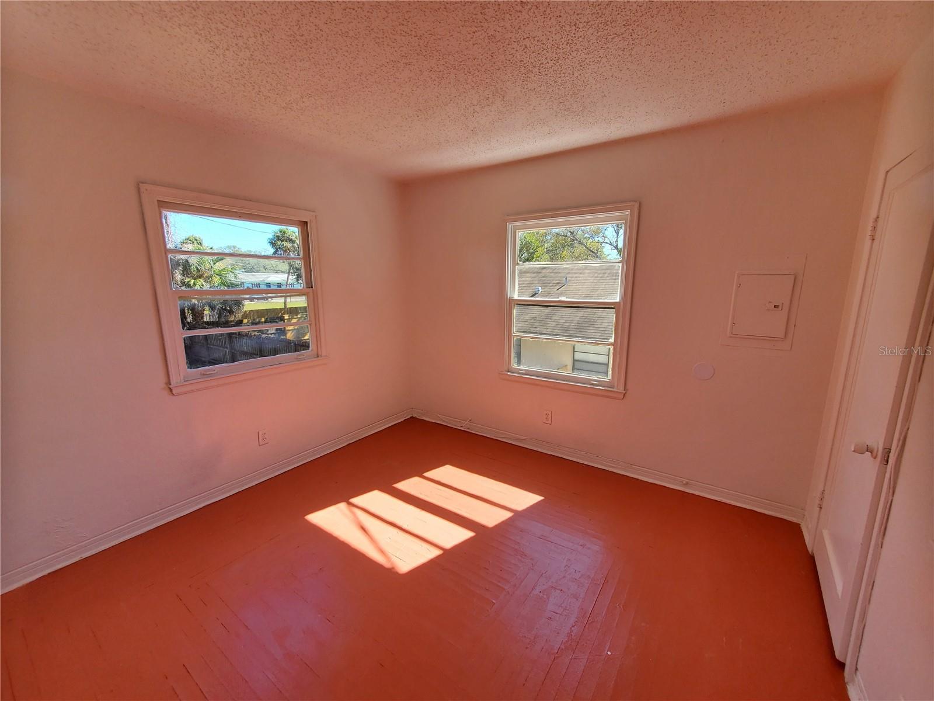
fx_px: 351
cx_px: 467
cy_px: 350
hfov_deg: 106.2
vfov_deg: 89.9
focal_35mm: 13
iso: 50
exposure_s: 1/203
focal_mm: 1.8
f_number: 2.2
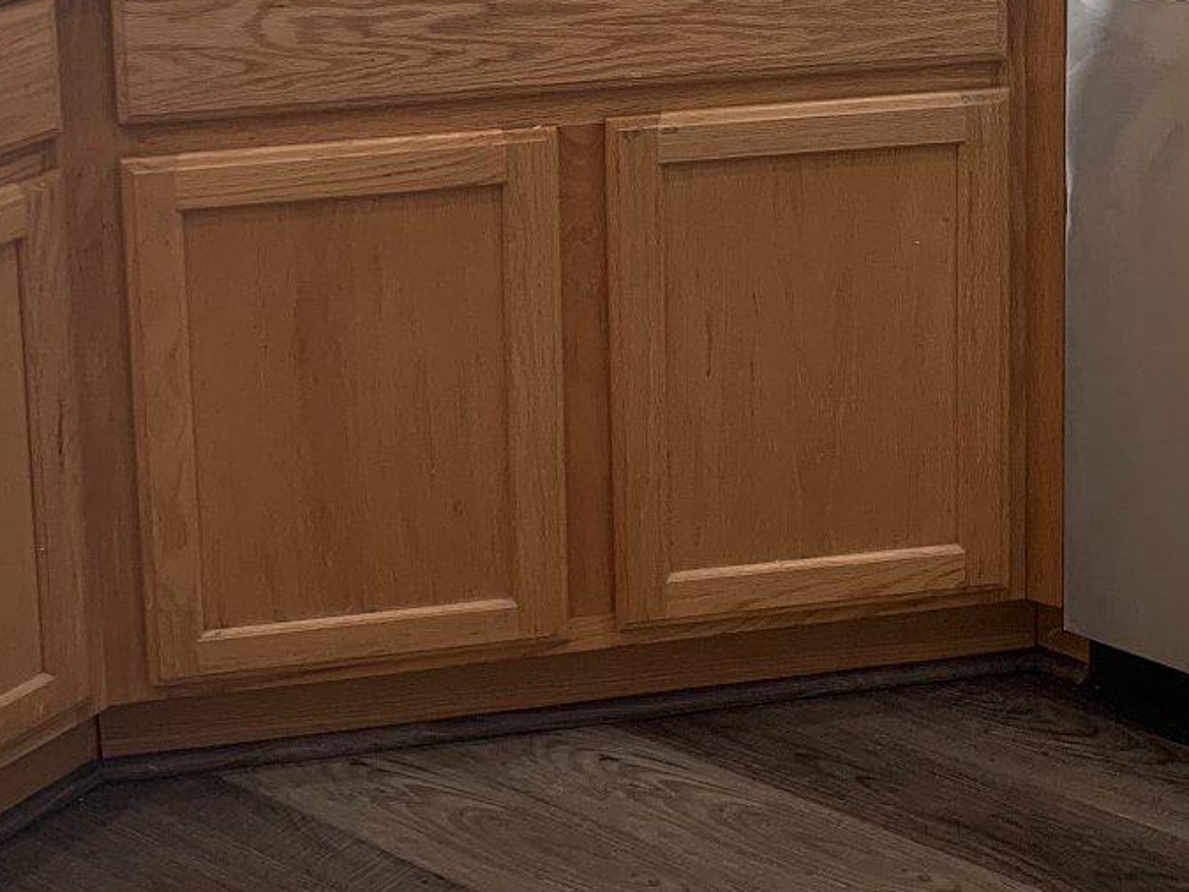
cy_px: -247
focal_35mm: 79
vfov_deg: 17.6
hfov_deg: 24.4
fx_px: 2714
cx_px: 919
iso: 40
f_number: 1.8
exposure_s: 1/120
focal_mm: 4.25
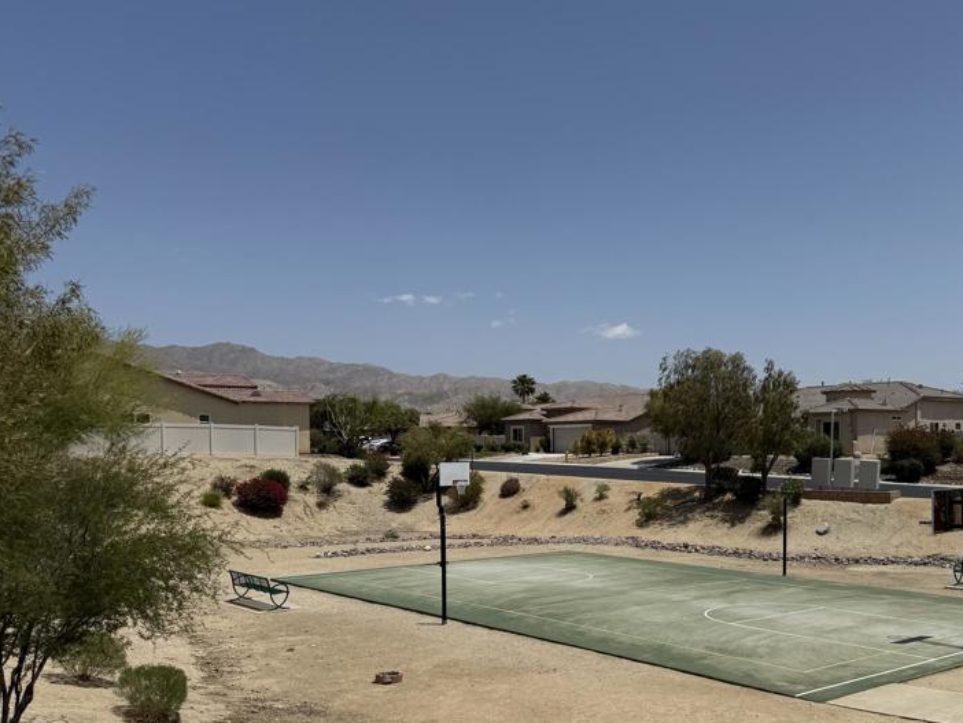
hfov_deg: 51.8
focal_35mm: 35
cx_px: 628
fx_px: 974
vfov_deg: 40.4
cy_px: 460
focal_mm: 6.76
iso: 80
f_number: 1.78
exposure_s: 1/11905
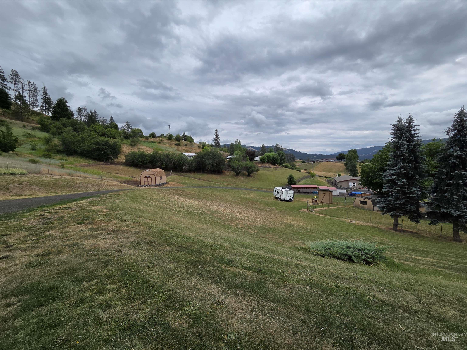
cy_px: 175
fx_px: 175
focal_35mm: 13
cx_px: 234
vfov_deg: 89.9
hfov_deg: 106.2
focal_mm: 2.2
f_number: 2.2
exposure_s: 1/2657
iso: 50
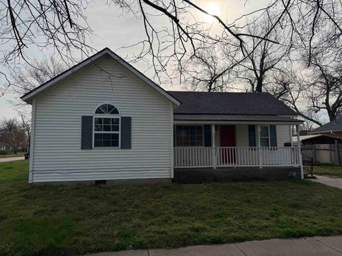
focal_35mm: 24
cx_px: 171
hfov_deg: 71.6
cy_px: 128
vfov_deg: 56.8
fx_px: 237
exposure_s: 1/9009
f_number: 1.78
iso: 80
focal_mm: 6.76
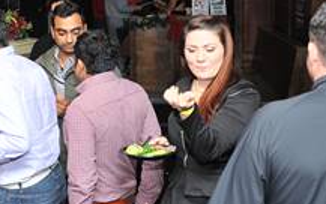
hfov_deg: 31.0
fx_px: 551
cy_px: 32
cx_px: 17
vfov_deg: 20.7
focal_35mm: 62
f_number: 4.5
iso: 1000
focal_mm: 24
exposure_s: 1/100
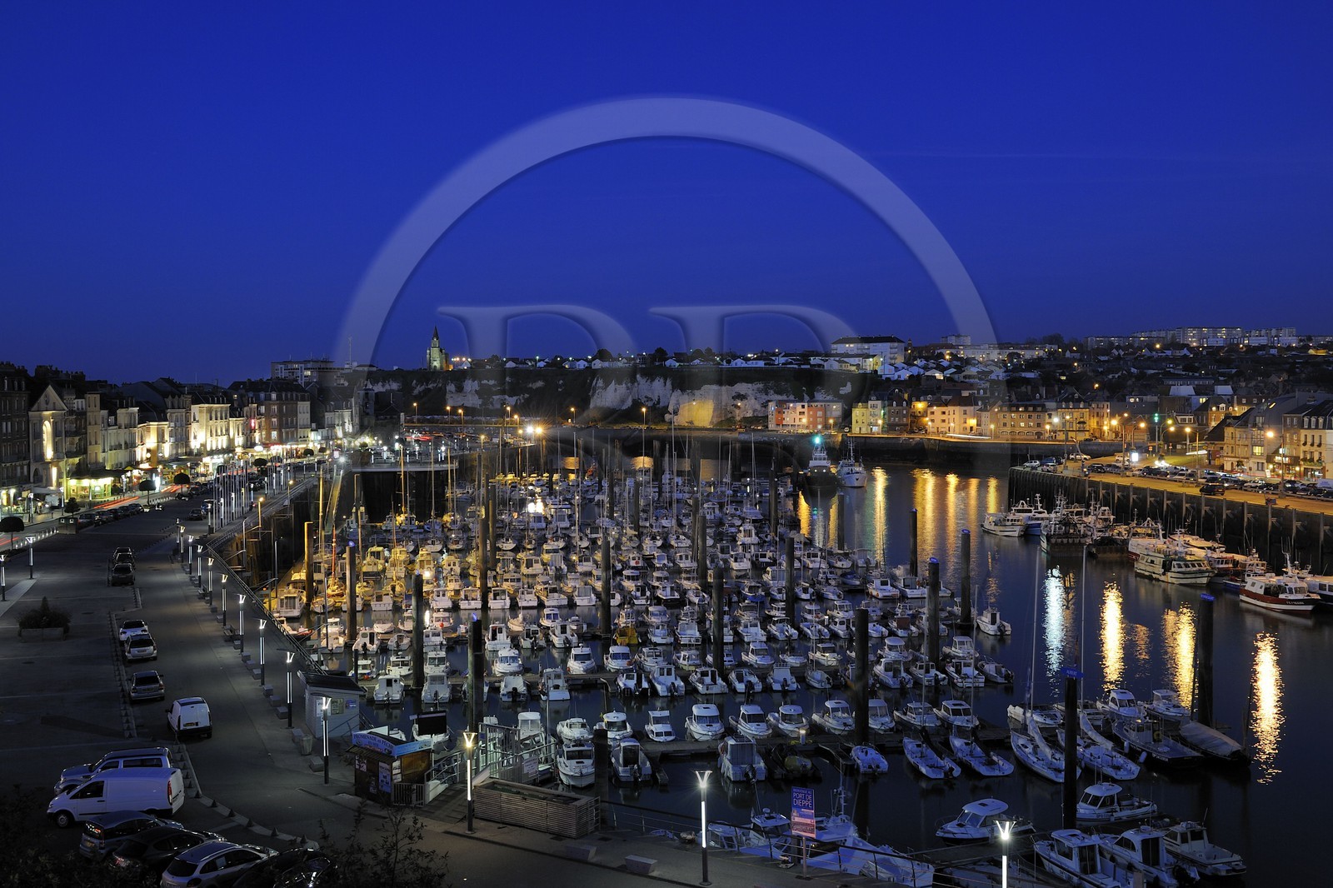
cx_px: 666
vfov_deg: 41.1
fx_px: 1185
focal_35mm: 32
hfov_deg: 58.7
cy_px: 444
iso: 200
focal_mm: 32
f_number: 7.1
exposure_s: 2.5
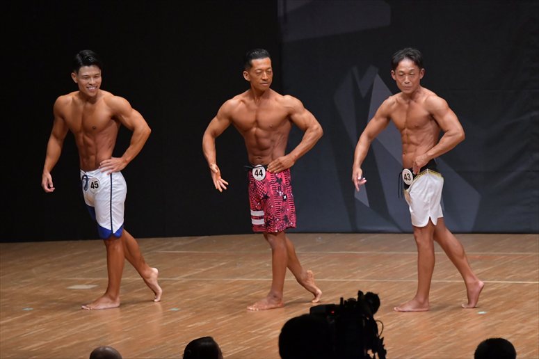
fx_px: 3816
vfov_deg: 5.4
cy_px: 180
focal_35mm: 255
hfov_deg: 8.1
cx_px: 270
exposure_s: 1/400
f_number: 5.6
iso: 6400
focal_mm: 170
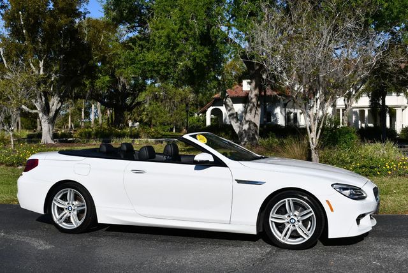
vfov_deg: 30.6
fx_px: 499
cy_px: 136
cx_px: 204
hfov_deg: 44.5
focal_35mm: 44
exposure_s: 1/320
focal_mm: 22
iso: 100
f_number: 9
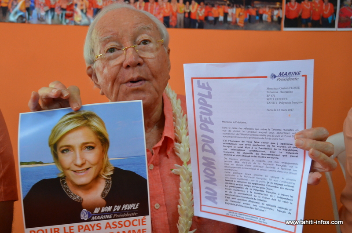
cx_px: 176
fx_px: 395
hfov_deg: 48.0
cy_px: 116
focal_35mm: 40
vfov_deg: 32.9
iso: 2500
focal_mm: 27
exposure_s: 1/100
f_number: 5
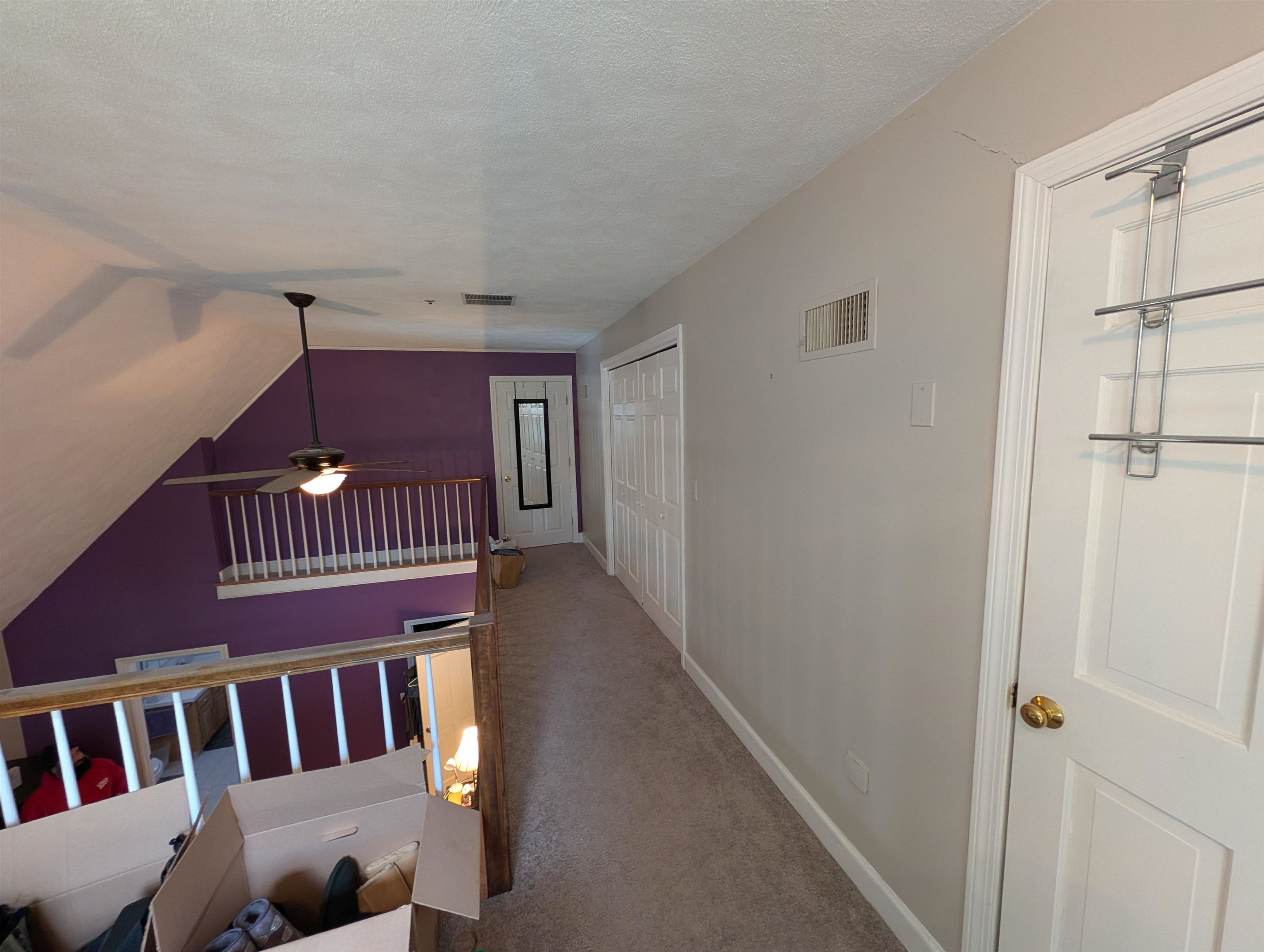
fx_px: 439
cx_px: 632
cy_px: 476
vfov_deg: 94.6
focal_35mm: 12
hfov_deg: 110.5
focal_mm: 2.02
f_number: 1.7
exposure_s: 1/60
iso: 218
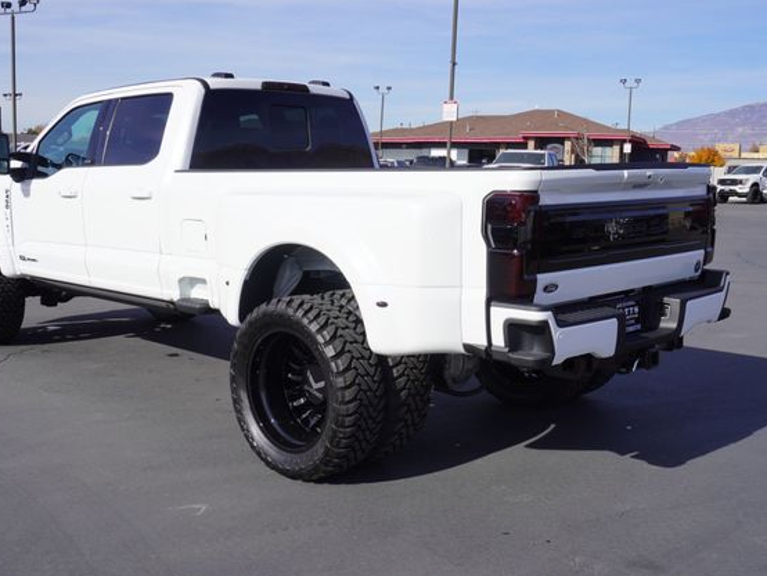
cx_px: 338
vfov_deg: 36.0
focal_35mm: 40
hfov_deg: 46.7
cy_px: 294
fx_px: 887
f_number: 11
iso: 100
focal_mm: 24
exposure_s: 1/200
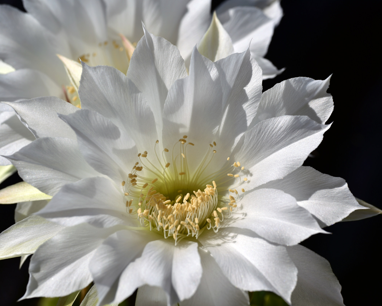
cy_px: 153
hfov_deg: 9.5
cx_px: 167
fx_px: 2295
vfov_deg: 7.6
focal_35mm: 203
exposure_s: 1/100
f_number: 13
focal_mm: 180
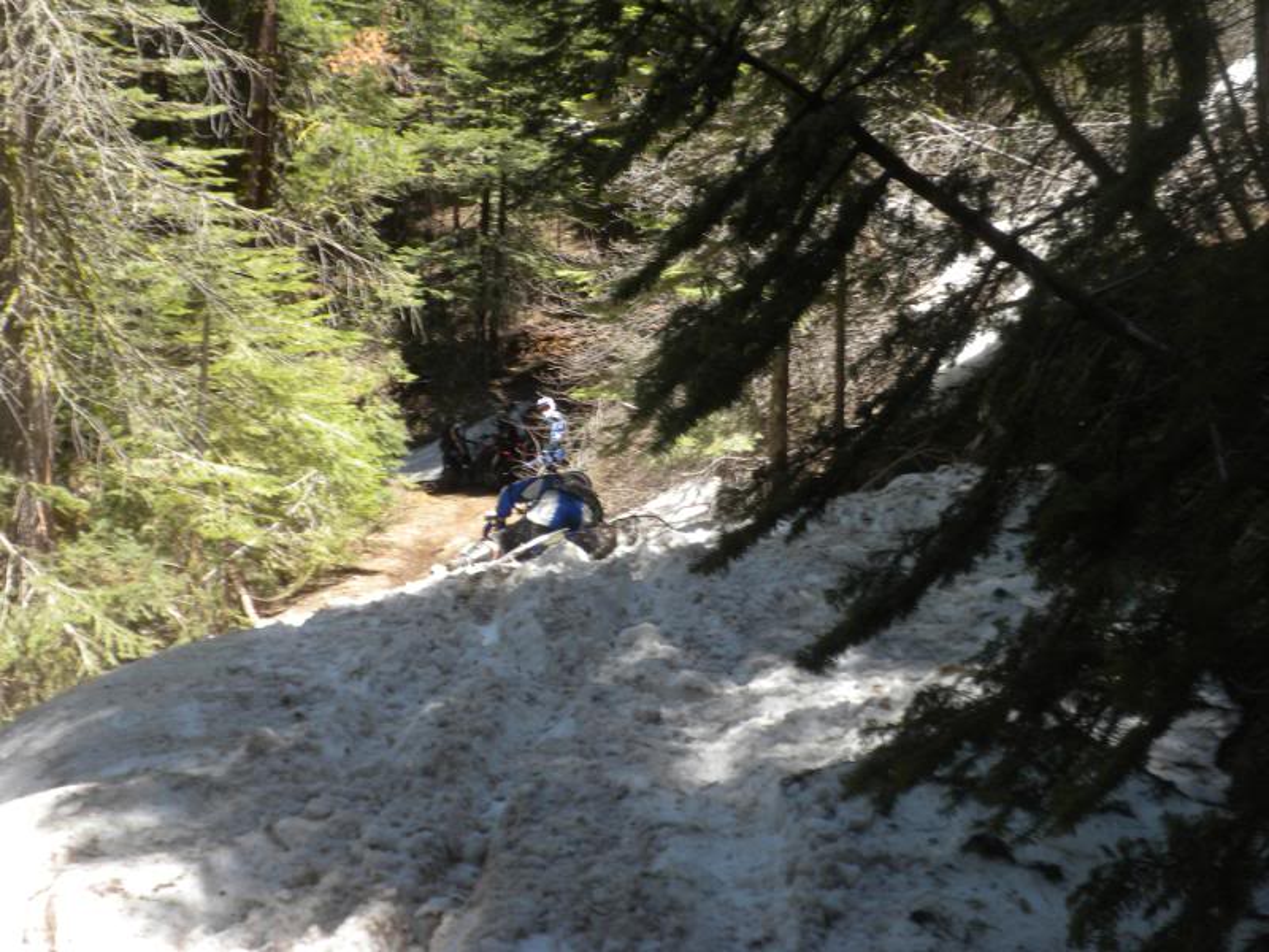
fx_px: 1906
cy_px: 476
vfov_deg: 28.0
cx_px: 634
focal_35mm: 52
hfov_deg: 36.8
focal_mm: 9.1
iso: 64
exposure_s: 1/158
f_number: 4.3
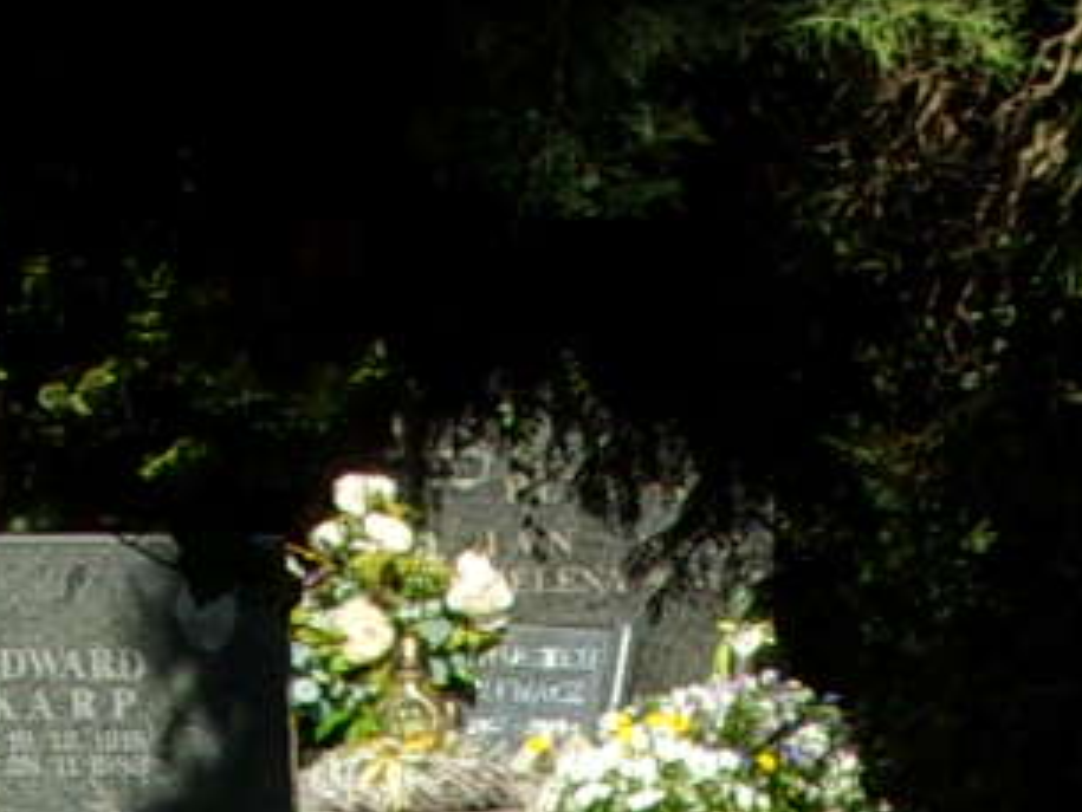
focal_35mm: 188
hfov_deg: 10.4
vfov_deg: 7.3
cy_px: 2064
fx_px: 5879
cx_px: 1199
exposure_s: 1/70
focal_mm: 5.1
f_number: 10.8
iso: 80
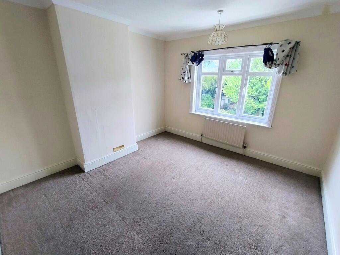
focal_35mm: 16
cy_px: 128
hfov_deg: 94.5
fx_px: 157
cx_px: 170
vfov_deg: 78.1
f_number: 2.2
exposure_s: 1/25
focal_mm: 1.66
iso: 195
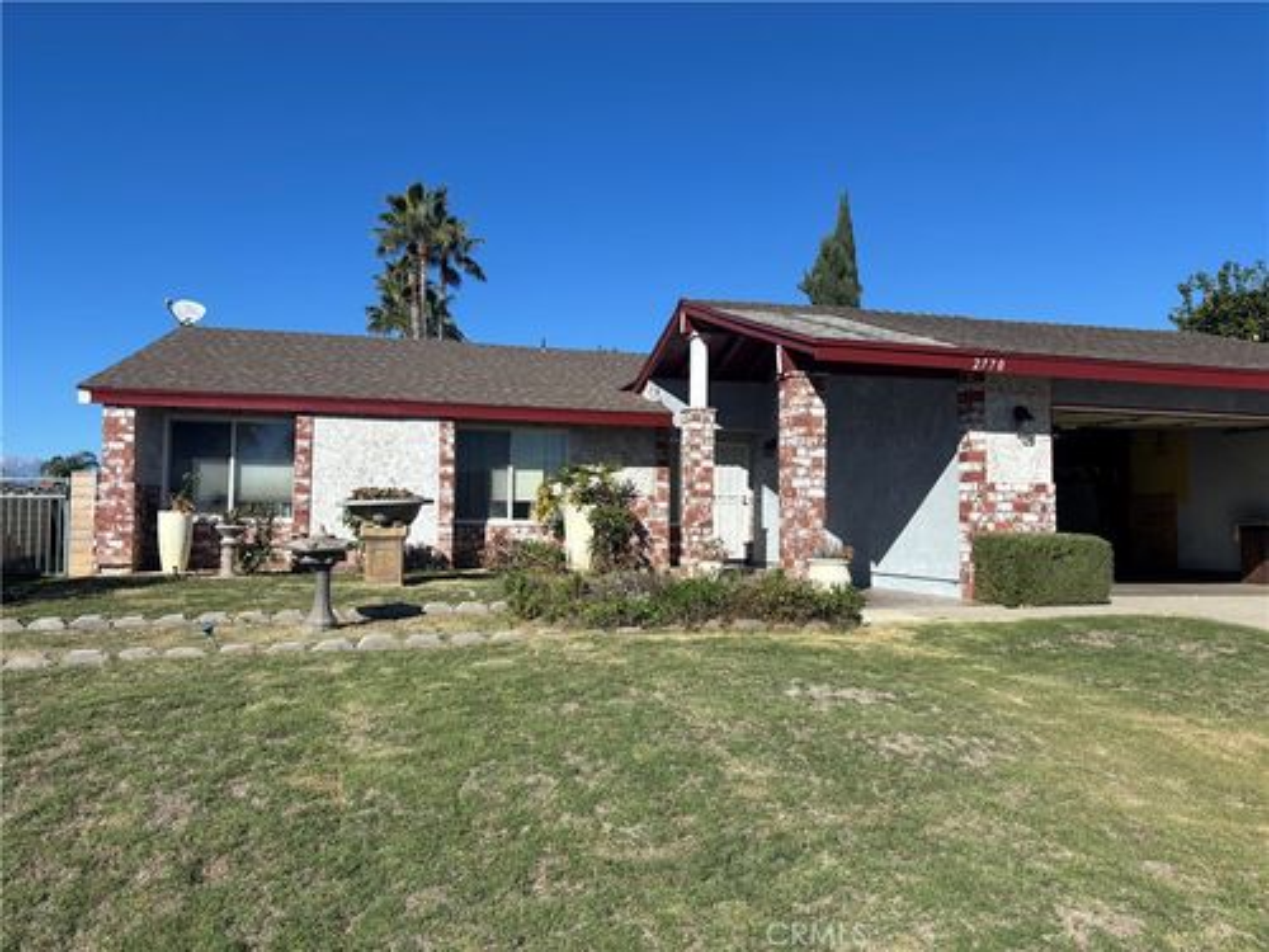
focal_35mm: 26
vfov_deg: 53.1
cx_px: 634
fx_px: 953
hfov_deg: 67.3
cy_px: 476
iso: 50
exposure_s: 1/4255
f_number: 1.6
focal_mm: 5.96
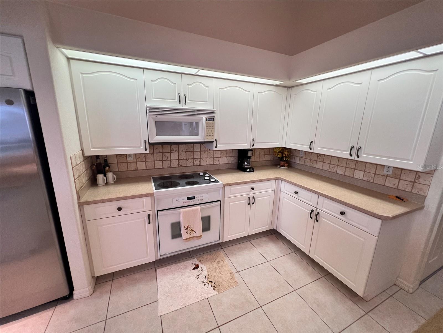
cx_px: 222
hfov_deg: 106.2
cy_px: 166
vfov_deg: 89.9
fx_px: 166
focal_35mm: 13
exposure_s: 1/120
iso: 160
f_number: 1.8
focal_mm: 1.57
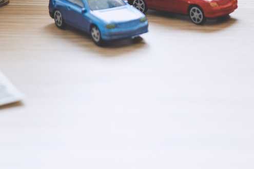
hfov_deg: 16.0
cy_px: -41
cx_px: 345
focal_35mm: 120
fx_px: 847
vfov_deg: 11.2
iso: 320
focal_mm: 19.6
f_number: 2.8
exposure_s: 1/125
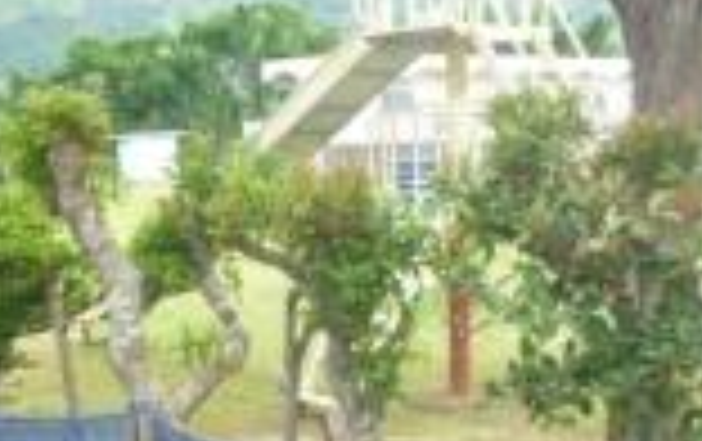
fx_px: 1456
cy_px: 562
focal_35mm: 76
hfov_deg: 27.1
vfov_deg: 16.4
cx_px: 315
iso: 80
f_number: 3.2
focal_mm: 4.5
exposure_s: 1/100
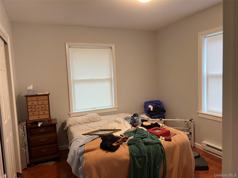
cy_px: 89
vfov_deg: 53.1
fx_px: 179
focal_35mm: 26
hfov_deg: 67.3
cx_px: 119
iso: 80
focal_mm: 5.7
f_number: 1.5
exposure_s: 1/60
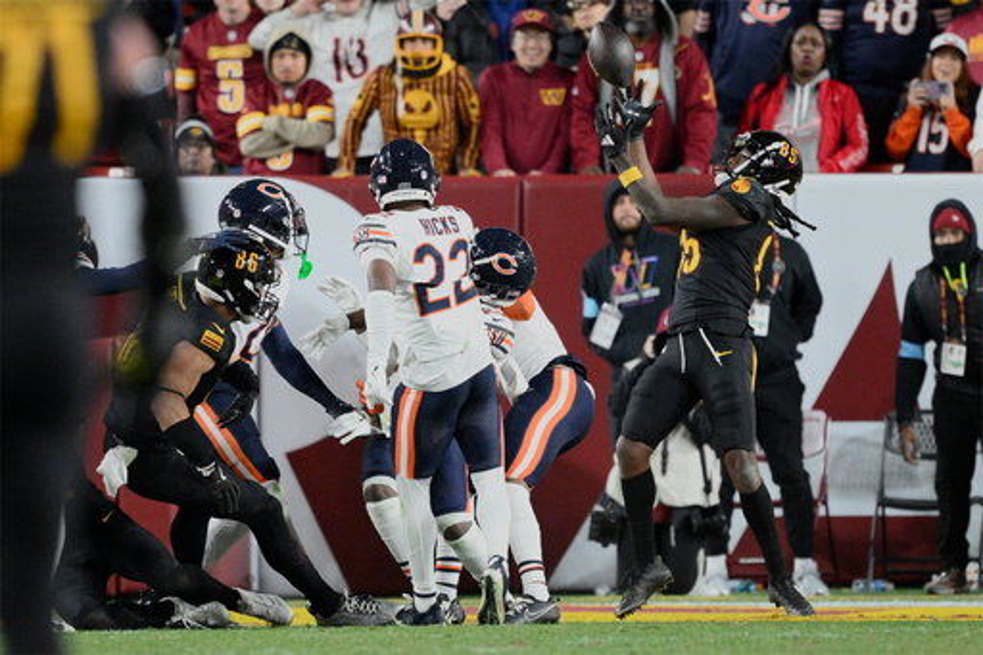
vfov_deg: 3.4
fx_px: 10918
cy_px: 328
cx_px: 492
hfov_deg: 5.2
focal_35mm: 400
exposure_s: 1/2000
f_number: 2.8
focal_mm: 400
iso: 3200
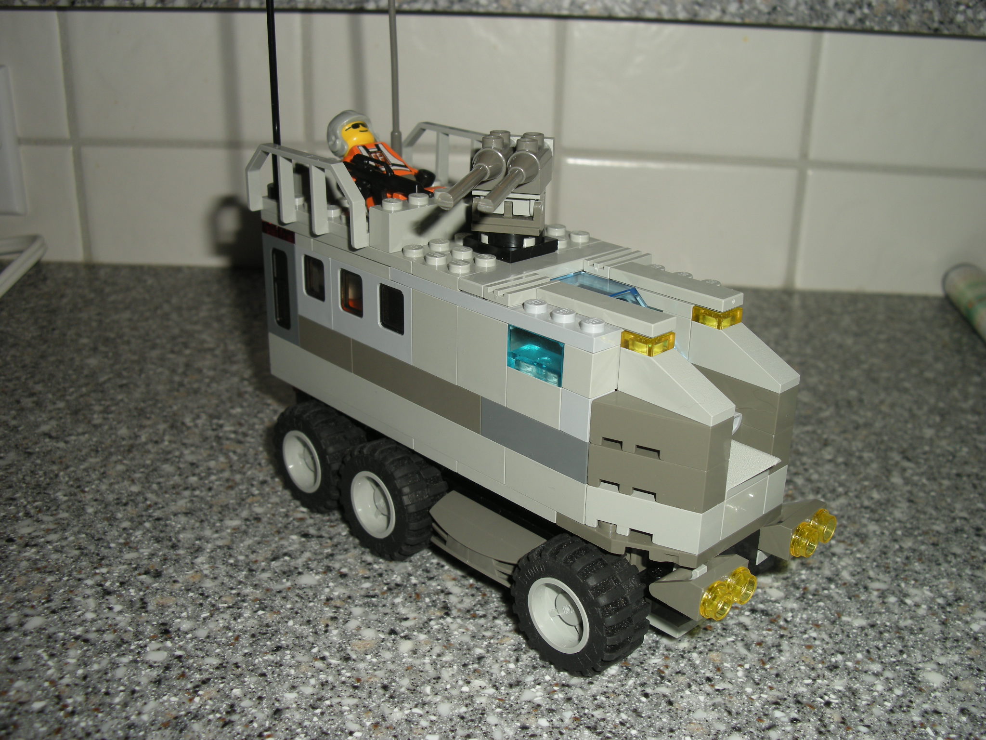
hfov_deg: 50.1
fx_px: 1054
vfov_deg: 38.7
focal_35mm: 37
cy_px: 370
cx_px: 493
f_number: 8
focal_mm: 7.9
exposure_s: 1/60
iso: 64
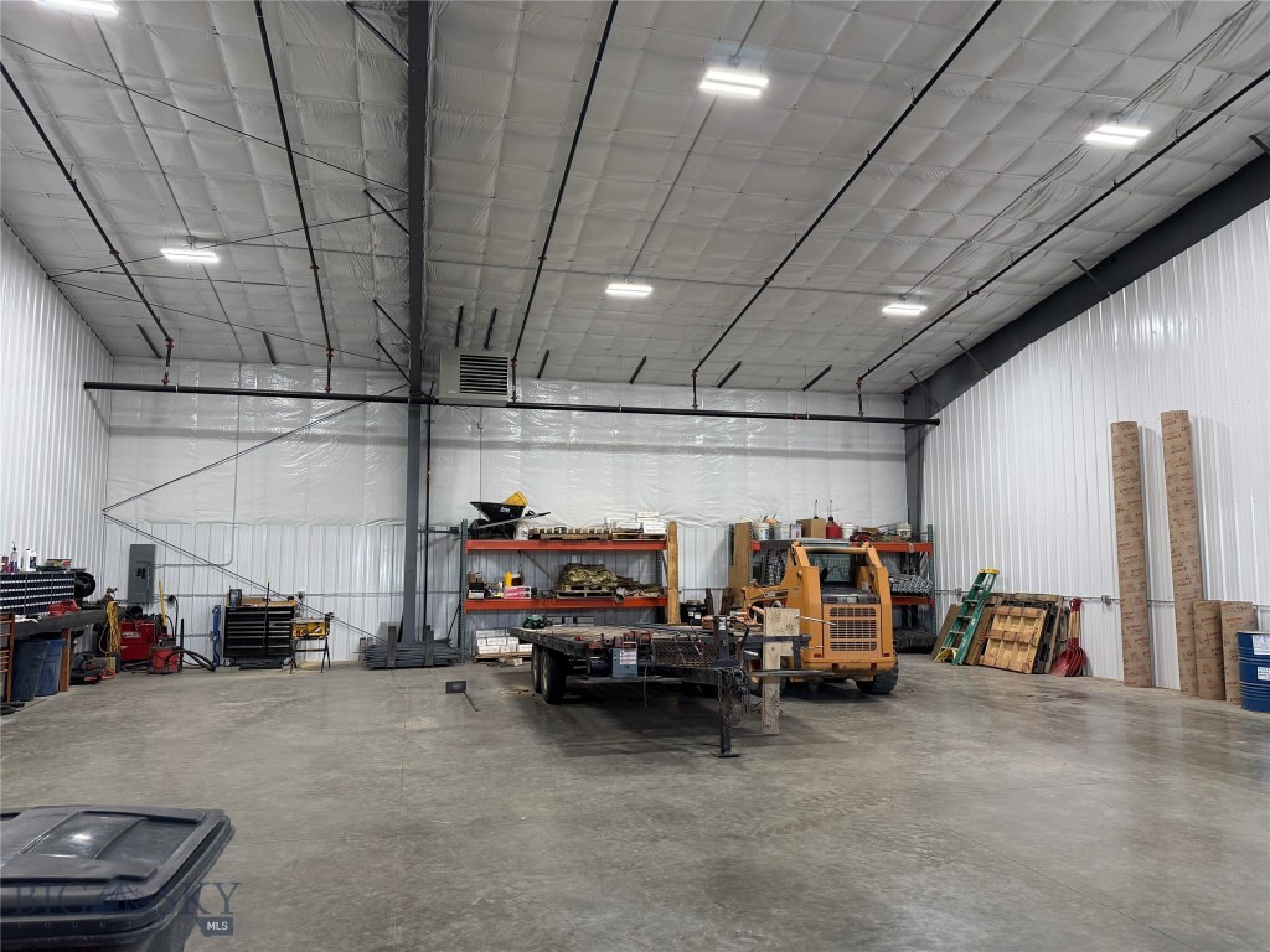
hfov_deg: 71.6
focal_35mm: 24
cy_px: 476
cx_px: 635
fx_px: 881
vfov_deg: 56.8
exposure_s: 1/204
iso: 200
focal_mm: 6.76
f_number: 1.78
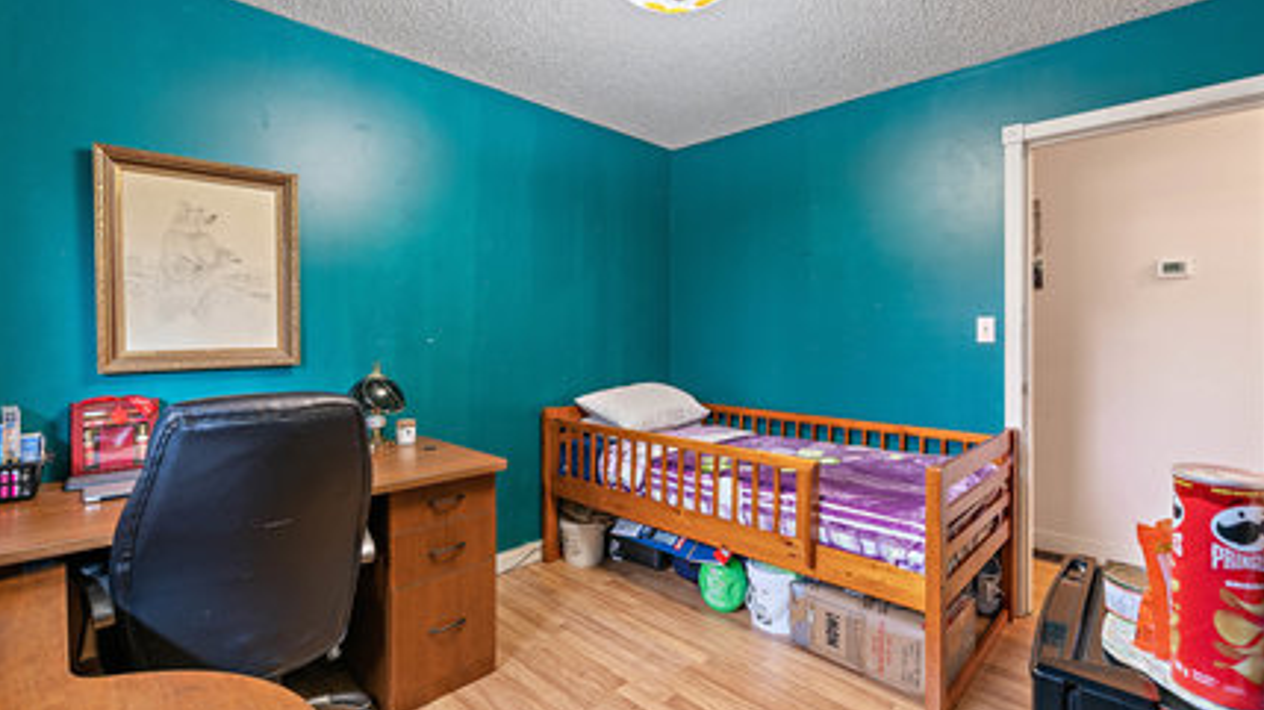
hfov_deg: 95.9
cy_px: 330
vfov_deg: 63.8
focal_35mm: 17
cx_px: 635
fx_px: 570
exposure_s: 1/2
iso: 400
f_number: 7.1
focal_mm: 16
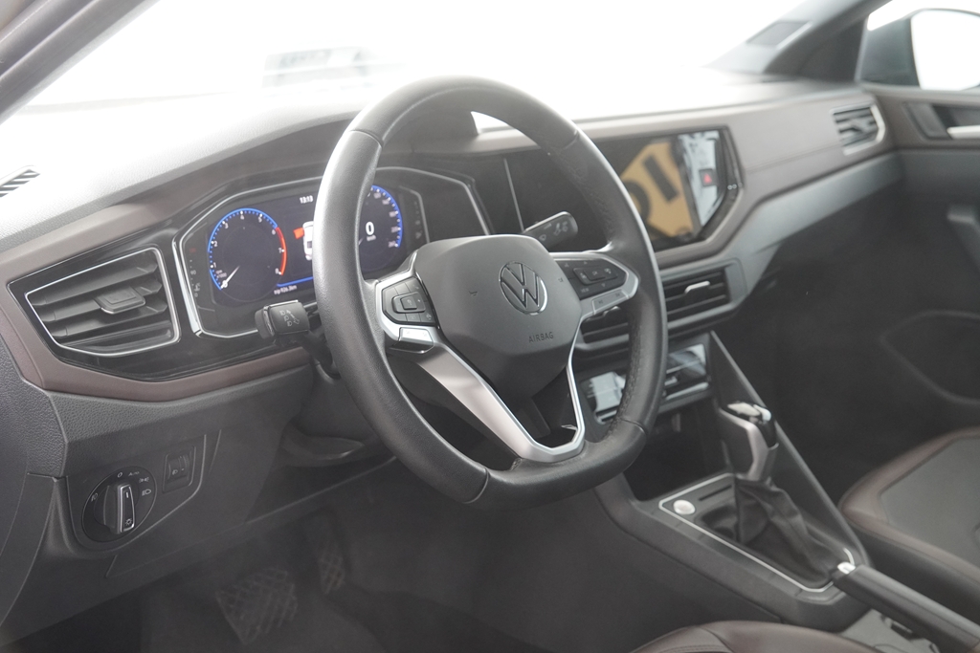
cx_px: 490
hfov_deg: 46.4
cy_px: 326
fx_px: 1143
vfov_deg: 31.9
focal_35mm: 42
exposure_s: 1/60
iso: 1250
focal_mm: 28
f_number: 4
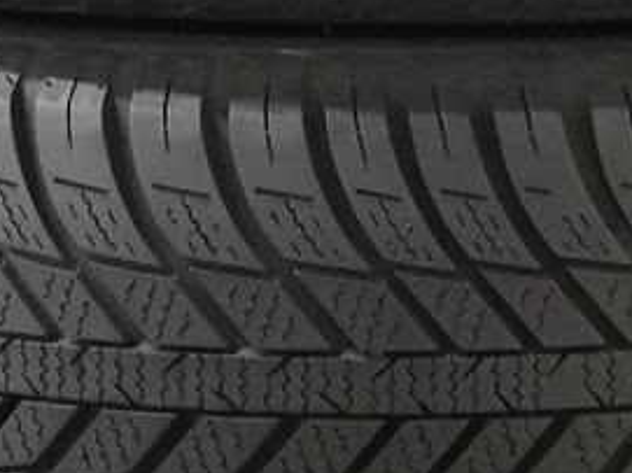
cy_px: 9
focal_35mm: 130
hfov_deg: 15.1
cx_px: 413
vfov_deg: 11.3
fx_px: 2372
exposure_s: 1/25
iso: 1250
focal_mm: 5.4
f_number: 1.8
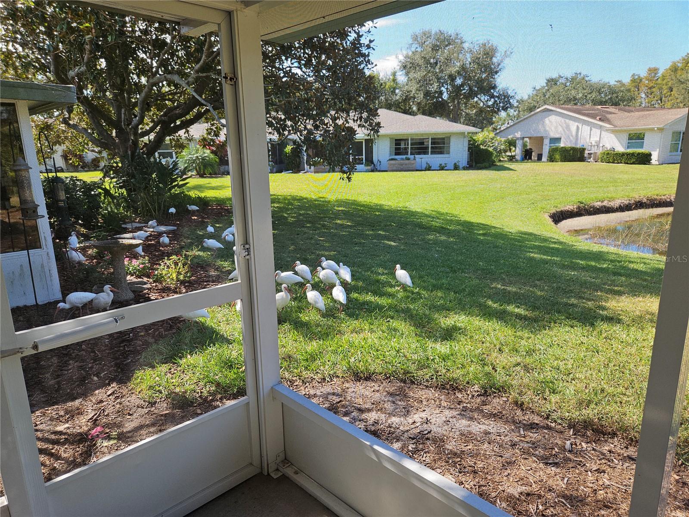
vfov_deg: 58.9
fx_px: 458
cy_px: 258
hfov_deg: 73.9
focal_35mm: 23
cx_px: 344
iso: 25
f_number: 1.8
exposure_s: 1/323
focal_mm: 5.4
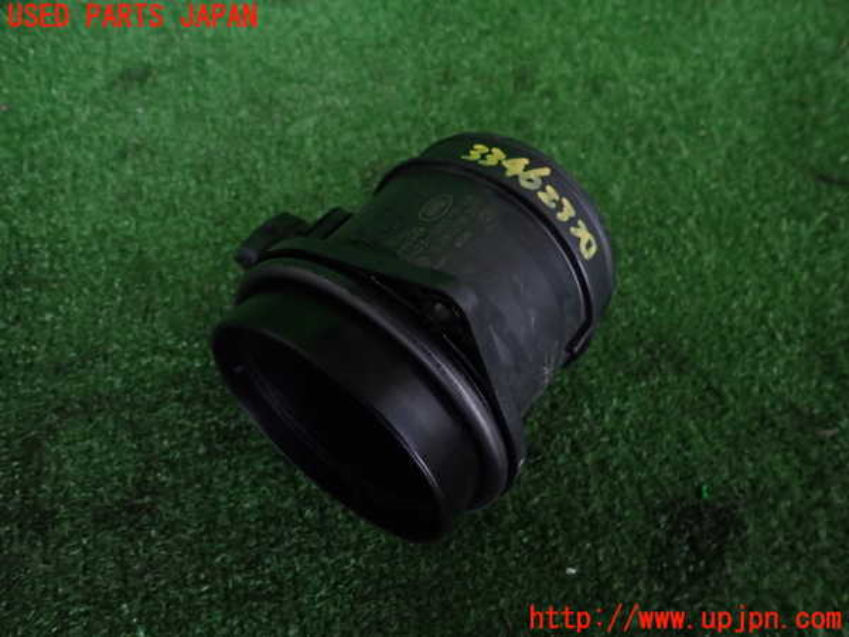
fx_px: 613
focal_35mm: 25
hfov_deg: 69.4
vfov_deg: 54.9
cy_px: 318
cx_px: 424
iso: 500
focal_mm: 4.5
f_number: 2
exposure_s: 1/30
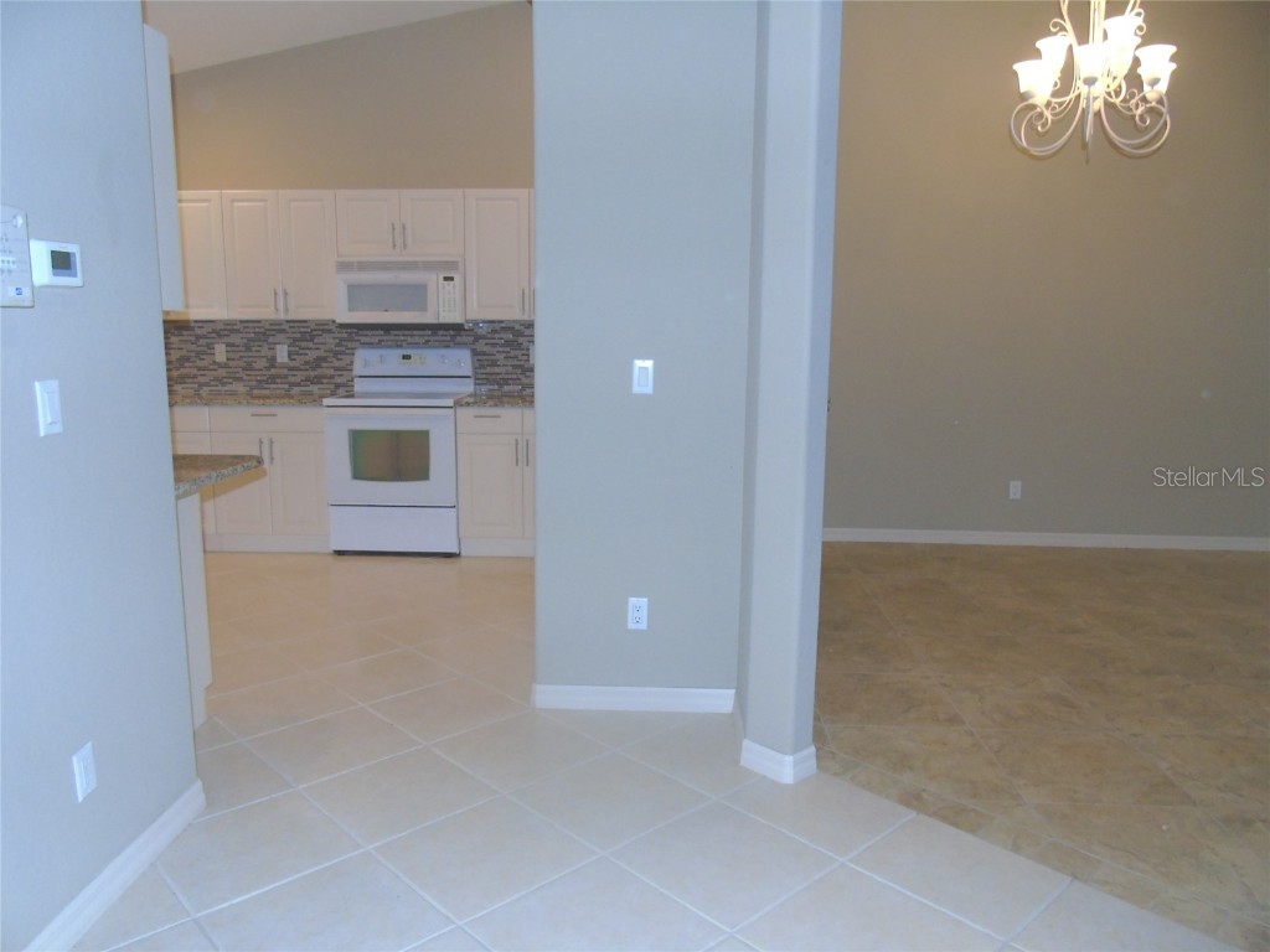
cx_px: 635
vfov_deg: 54.9
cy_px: 476
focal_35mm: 25
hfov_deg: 69.4
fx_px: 917
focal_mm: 4.4
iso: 200
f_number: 3.4
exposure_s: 1/30
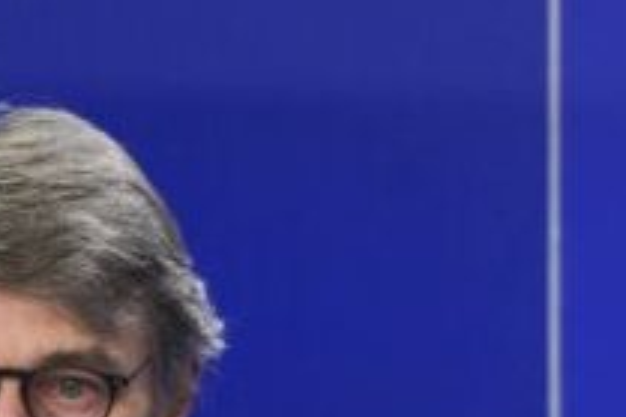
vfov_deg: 1.2
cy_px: 738
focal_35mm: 1179
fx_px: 20485
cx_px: 488
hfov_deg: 1.8
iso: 4000
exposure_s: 1/500
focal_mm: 321
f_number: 5.6
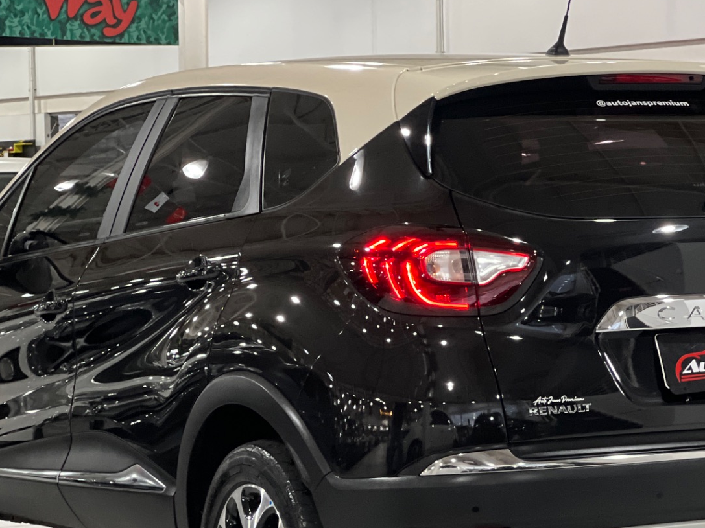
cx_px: 431
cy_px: 374
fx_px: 2770
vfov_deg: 10.9
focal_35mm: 136
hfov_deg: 14.5
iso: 400
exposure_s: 1/24
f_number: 2.8
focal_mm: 9
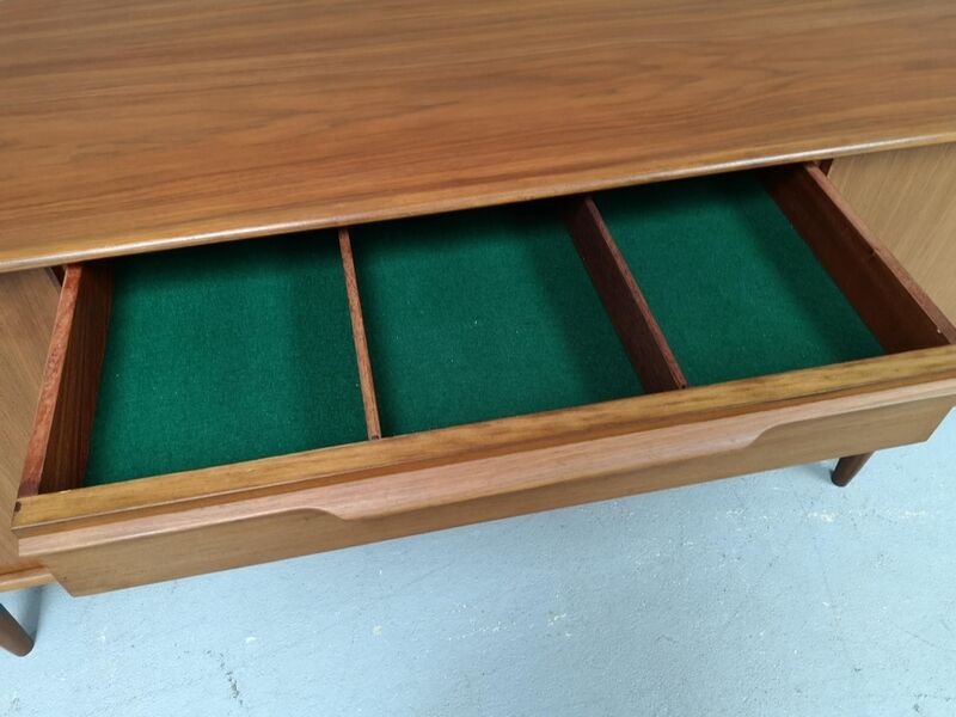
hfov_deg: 65.3
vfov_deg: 51.4
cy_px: 358
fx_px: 746
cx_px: 478
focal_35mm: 27
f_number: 1.8
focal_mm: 3.95
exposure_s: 1/33.3
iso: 250
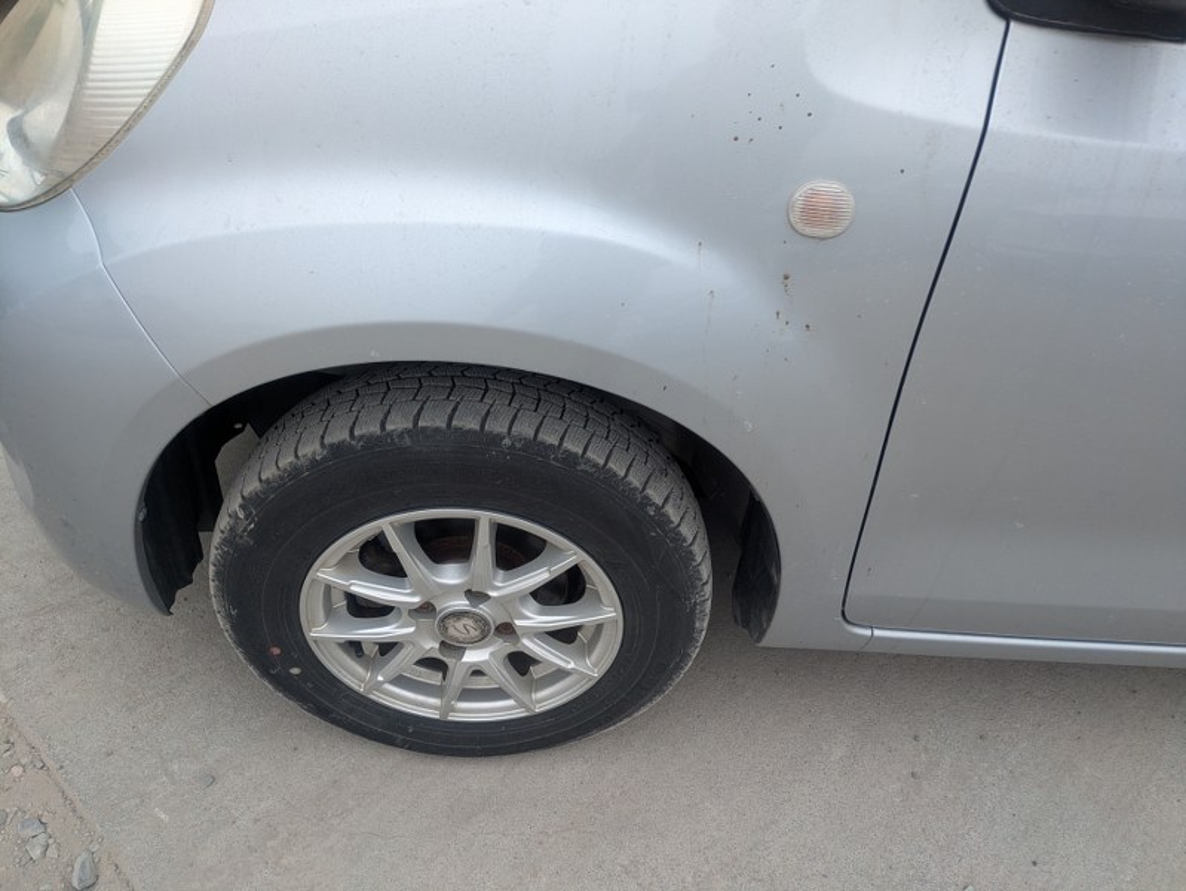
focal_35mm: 25
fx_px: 857
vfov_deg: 54.9
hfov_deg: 69.4
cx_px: 593
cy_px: 446
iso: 51
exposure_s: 1/408
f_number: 1.89
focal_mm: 5.43
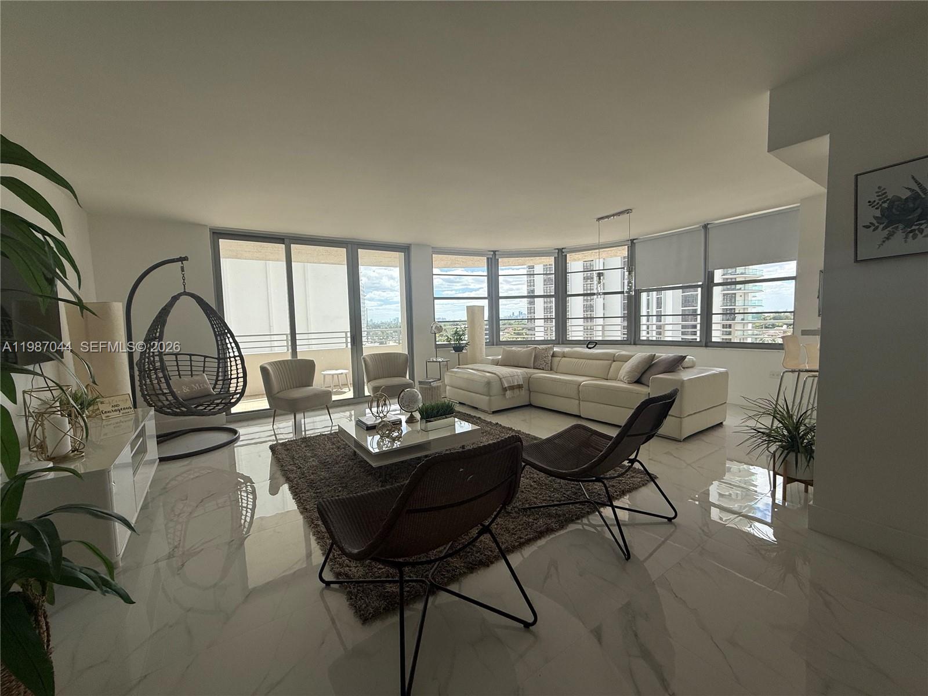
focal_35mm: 14
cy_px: 348
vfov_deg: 85.7
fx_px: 375
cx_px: 464
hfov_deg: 102.1
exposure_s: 1/554
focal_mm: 2.22
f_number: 2.2
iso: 50
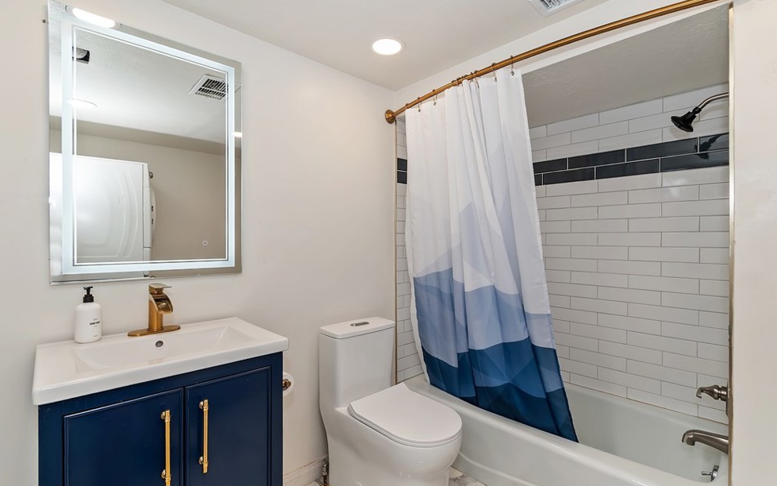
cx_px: 397
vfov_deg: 71.2
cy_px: 258
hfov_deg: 97.8
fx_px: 339
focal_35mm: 16
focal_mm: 10
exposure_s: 1/30
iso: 160
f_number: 8
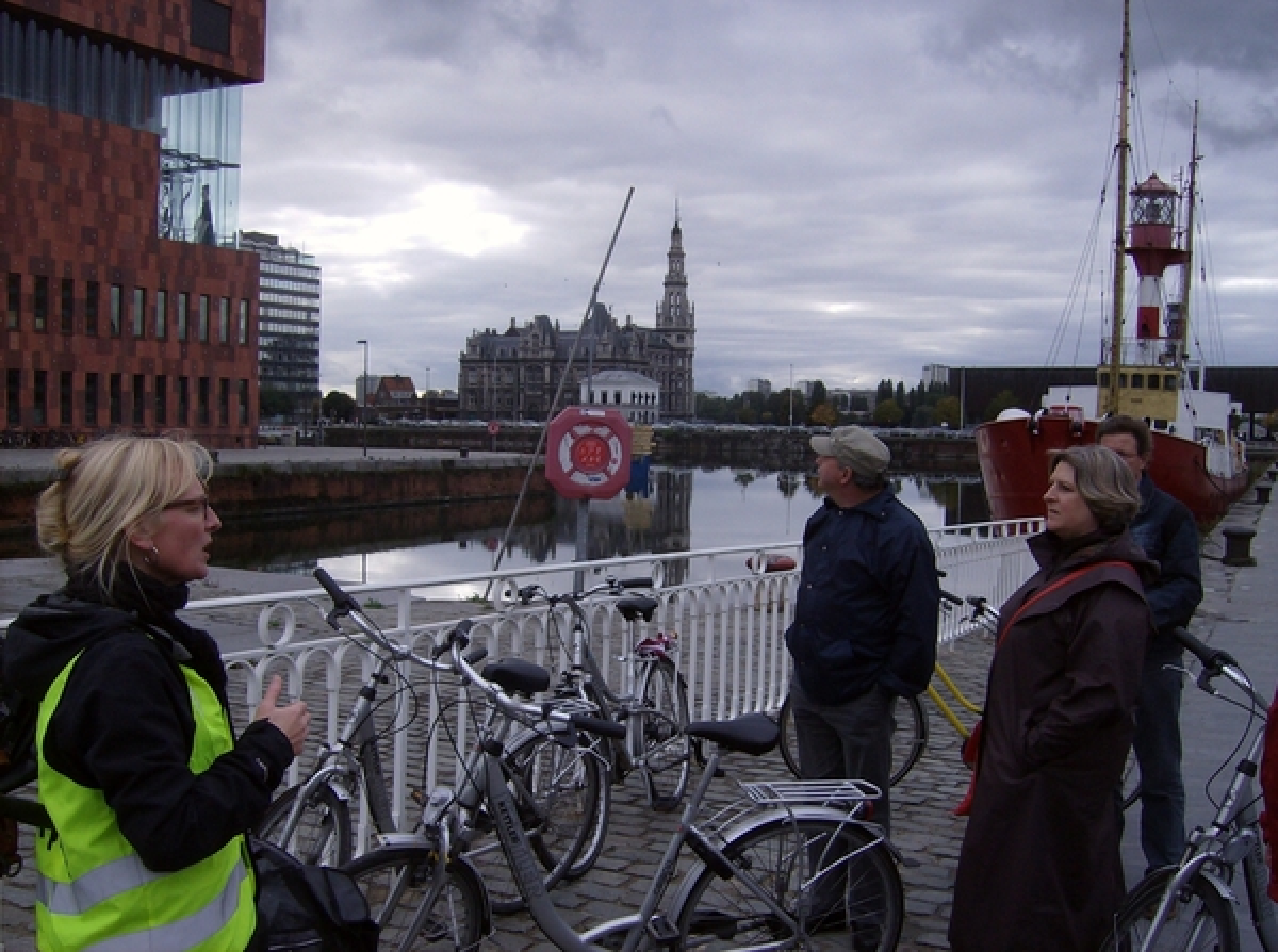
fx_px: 1326
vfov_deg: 39.5
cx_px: 639
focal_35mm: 36
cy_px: 476
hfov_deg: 51.5
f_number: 4.7
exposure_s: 1/252
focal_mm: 6
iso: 100
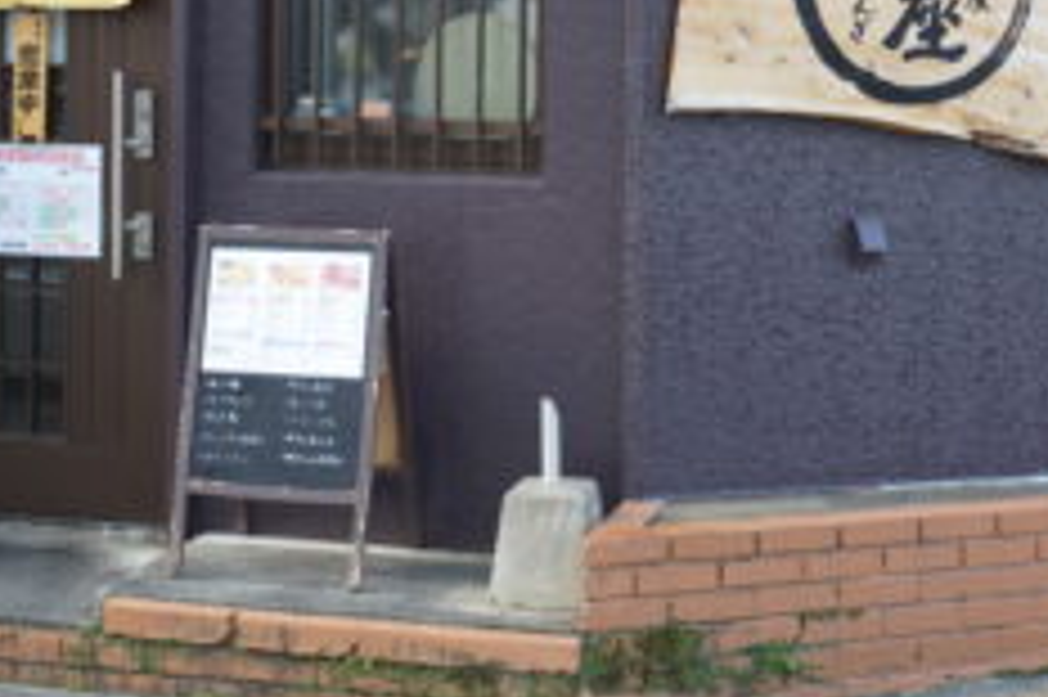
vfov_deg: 17.4
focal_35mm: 77
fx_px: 2240
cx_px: 562
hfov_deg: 26.3
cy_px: 70
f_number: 5.6
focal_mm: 26
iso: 125
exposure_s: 1/15
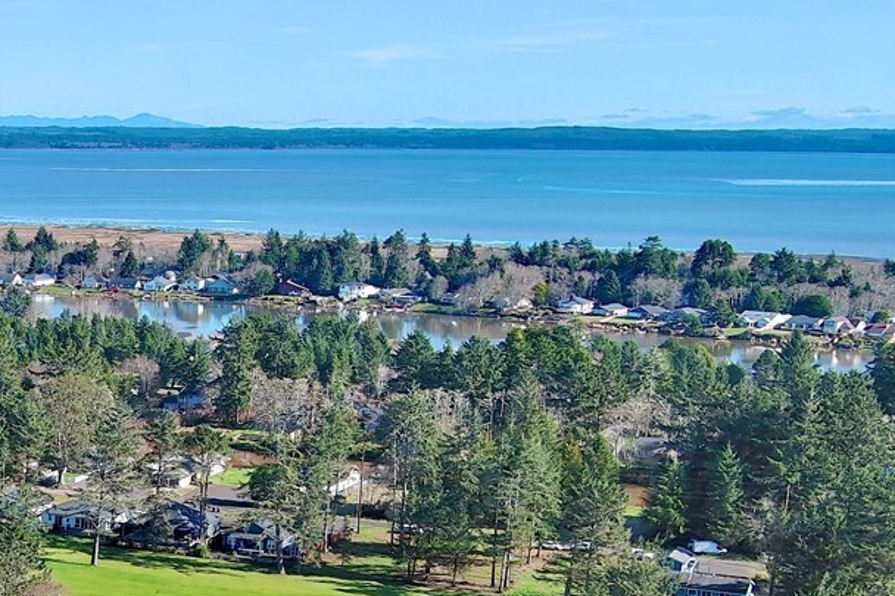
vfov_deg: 16.4
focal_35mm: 81
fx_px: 2013
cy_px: 642
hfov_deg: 23.7
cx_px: -61
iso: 100
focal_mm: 10.57
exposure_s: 1/1040
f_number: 2.8
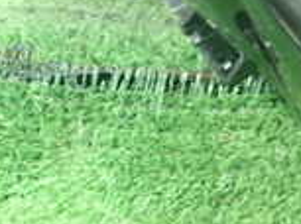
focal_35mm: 118
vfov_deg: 11.8
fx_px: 1024
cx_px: 425
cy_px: -136
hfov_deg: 15.6
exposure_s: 1/80
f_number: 2.3
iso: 800
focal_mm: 5.5
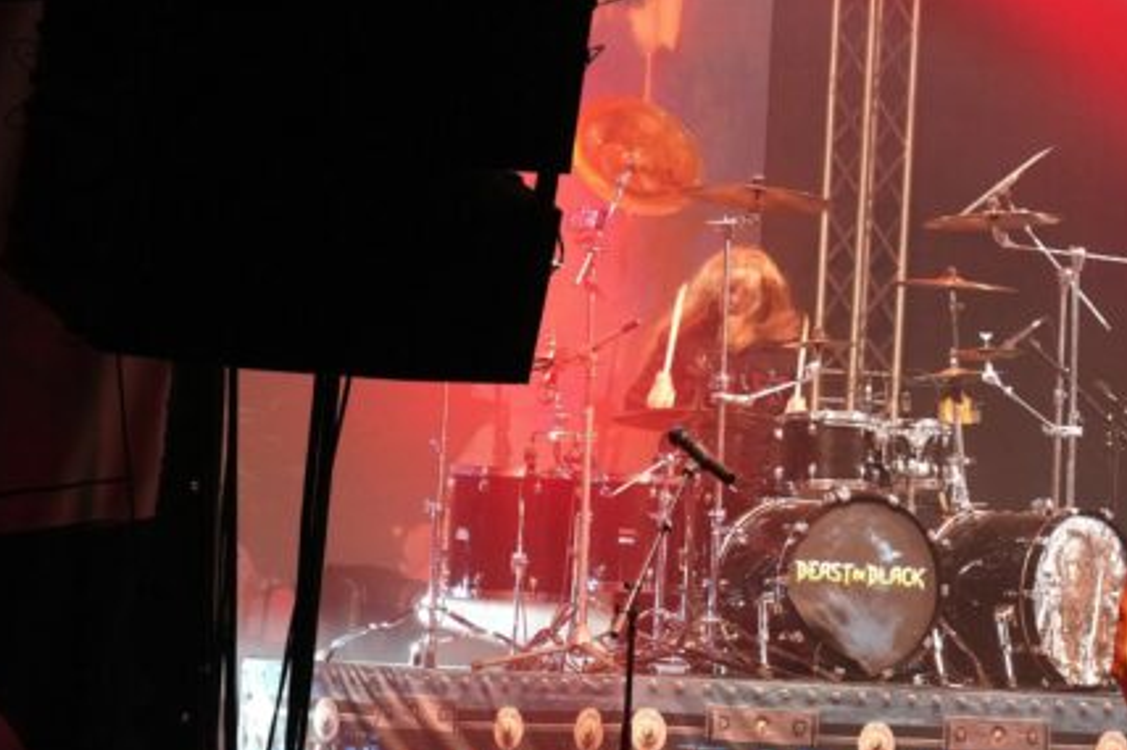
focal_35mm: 210
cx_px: 893
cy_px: 537
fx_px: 6571
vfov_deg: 6.5
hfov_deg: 9.8
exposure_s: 1/125
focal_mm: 78
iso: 2500
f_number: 5
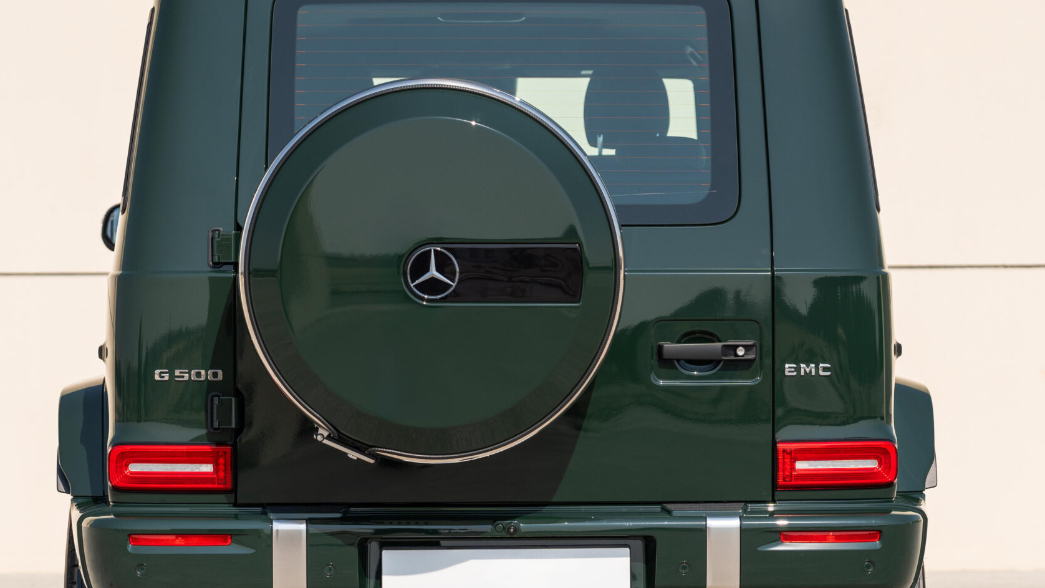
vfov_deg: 10.8
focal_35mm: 112
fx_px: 3104
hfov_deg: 19.1
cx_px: 505
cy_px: 369
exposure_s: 1/5000
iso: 100
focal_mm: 70
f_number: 2.8
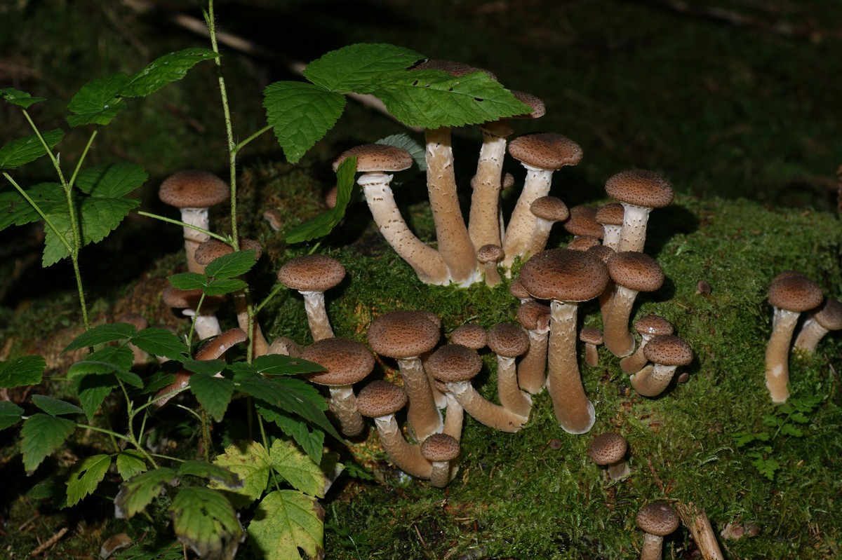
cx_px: 421
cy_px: 280
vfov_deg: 10.2
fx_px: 3156
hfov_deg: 15.2
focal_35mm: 135
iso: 100
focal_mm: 90
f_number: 8
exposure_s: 1/125
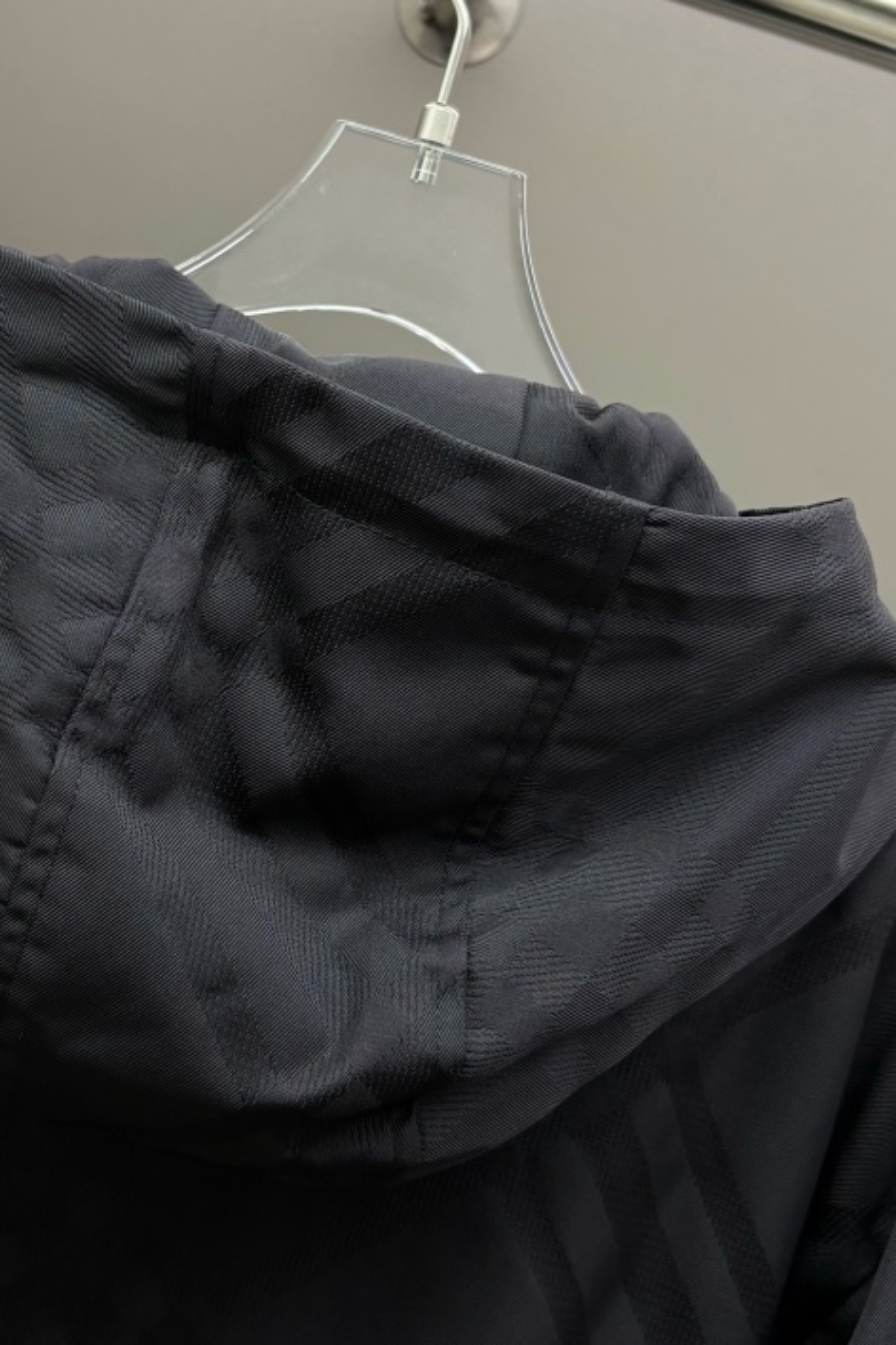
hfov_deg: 24.4
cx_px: 241
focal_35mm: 55
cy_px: 517
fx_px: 2053
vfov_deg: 36.1
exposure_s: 1/122
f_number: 1.6
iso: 64
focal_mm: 5.96
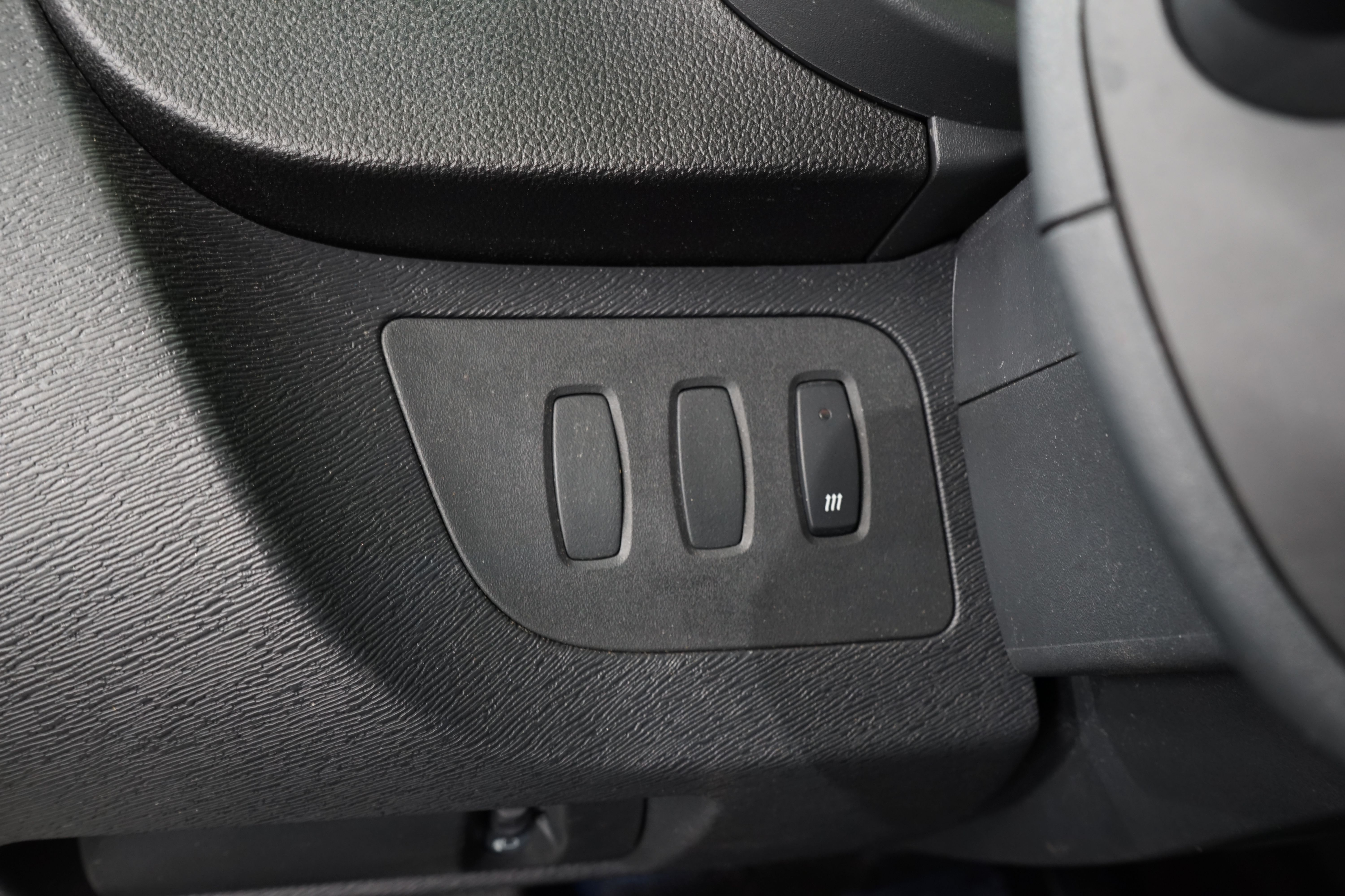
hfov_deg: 60.3
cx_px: 672
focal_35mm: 31
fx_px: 1158
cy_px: 448
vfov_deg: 42.3
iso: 640
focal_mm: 31
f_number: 9
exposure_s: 1/2
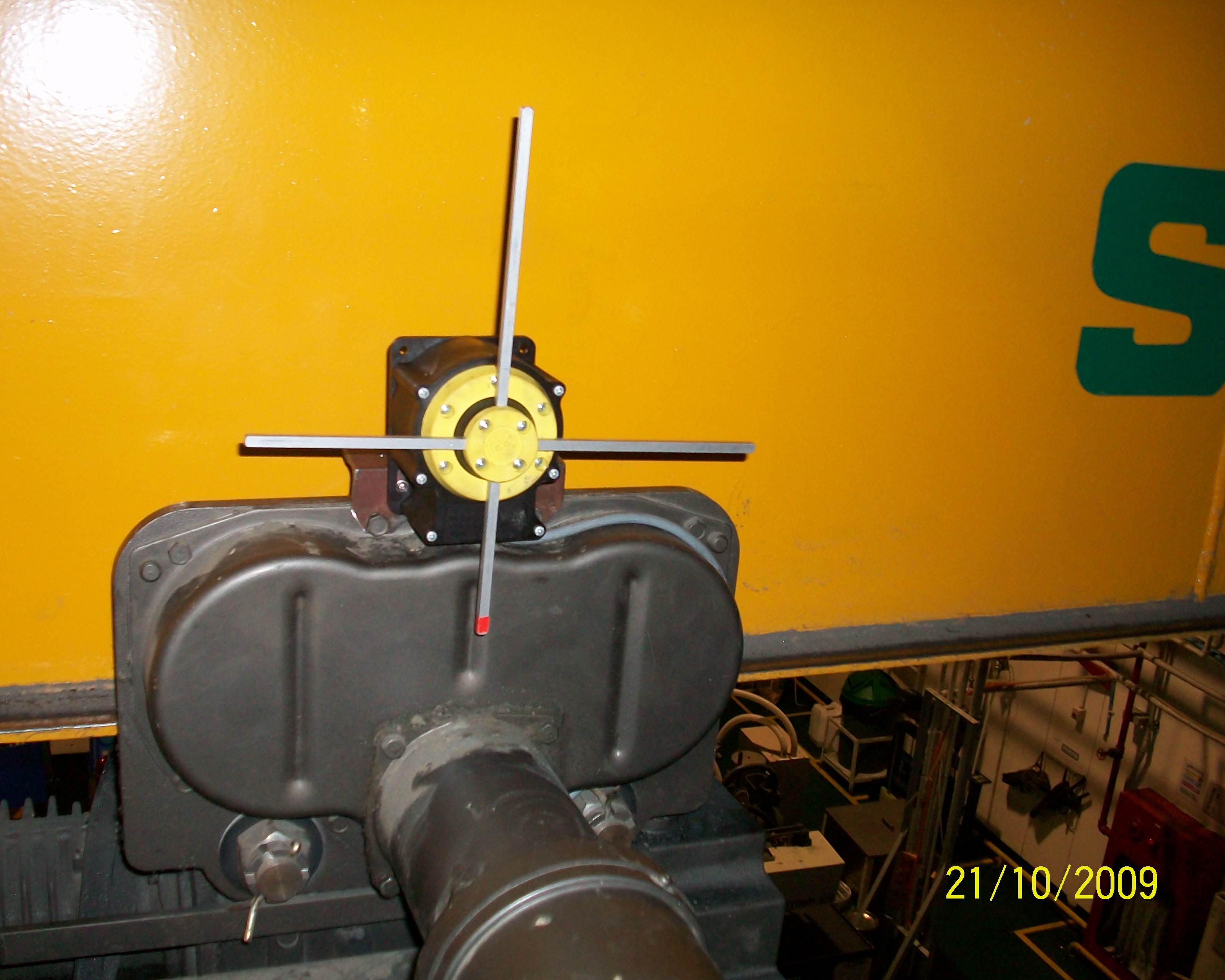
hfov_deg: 50.2
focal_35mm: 36
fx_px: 1305
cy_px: 496
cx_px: 561
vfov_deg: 41.2
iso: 120
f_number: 2.8
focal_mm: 5.7
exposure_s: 1/60
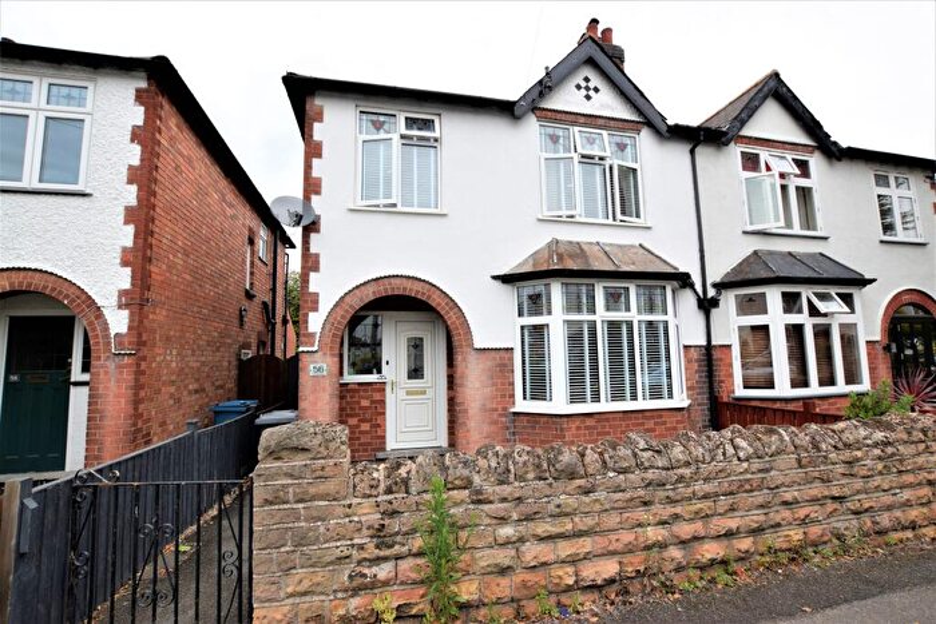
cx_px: 468
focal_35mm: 15
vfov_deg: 77.4
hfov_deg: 100.4
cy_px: 312
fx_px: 390
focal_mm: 10
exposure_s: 1/250
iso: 320
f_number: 8
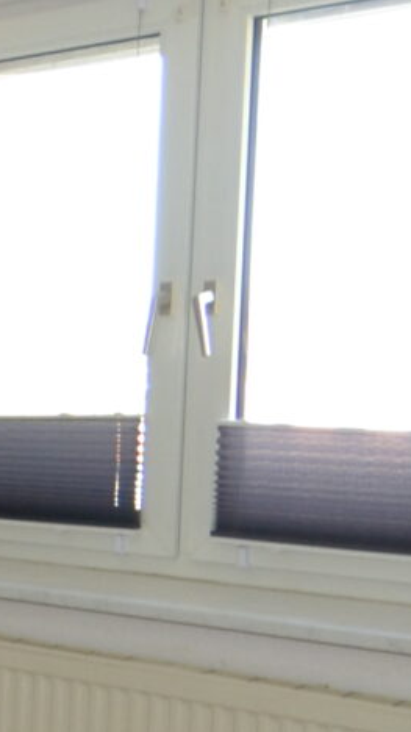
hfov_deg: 11.6
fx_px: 1667
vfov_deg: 24.7
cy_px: 447
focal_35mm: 86
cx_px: -567
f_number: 4
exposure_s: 1/60
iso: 400
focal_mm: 10
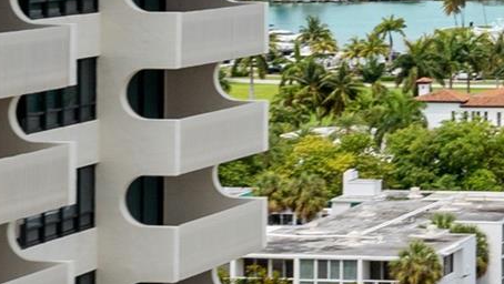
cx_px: 878
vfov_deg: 6.8
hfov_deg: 11.4
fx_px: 2367
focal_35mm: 177
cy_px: -149
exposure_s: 1/500
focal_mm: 32
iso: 125
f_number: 8
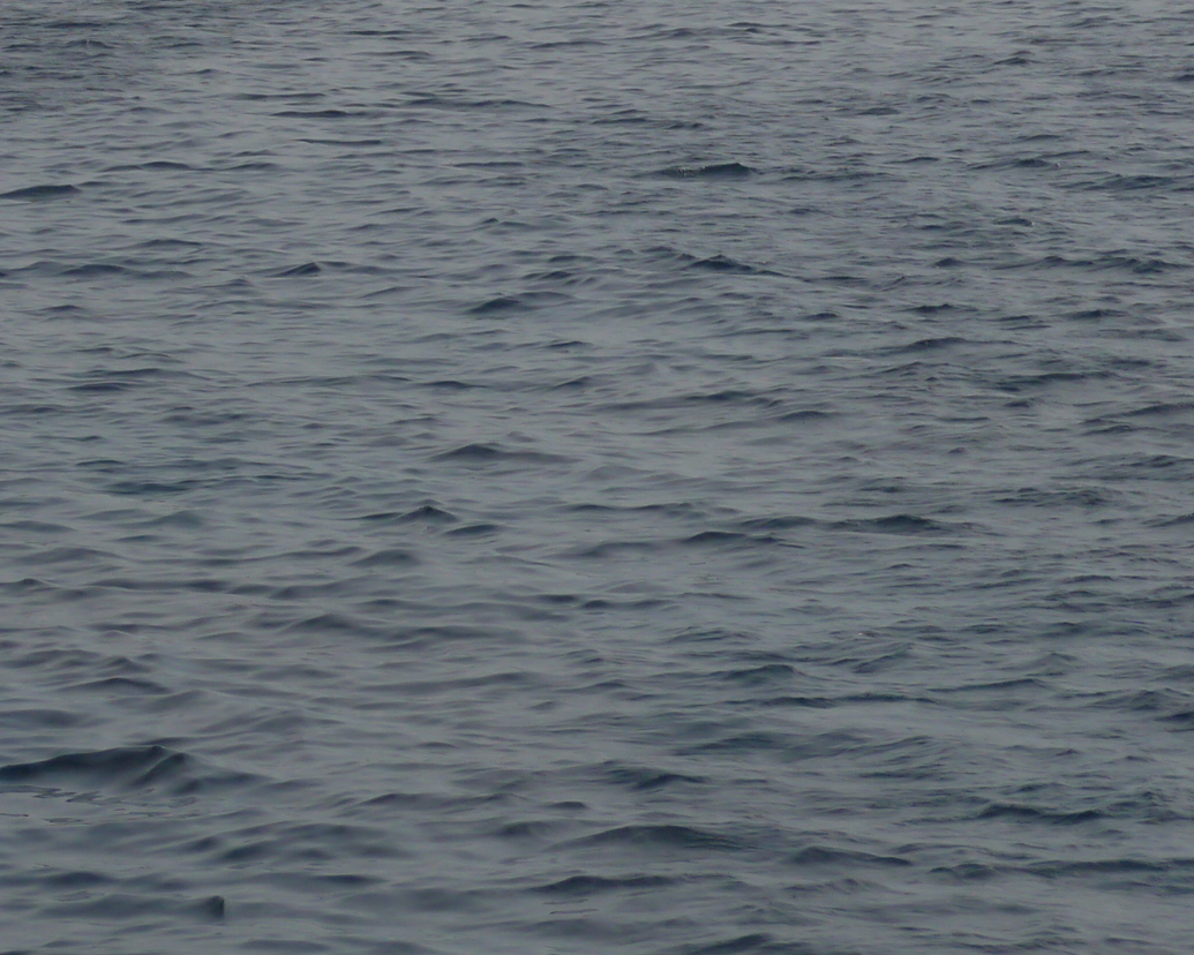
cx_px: 10
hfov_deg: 7.5
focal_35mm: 256
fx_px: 9046
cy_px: -349
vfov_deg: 6.0
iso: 160
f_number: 9
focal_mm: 42
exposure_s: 1/1300
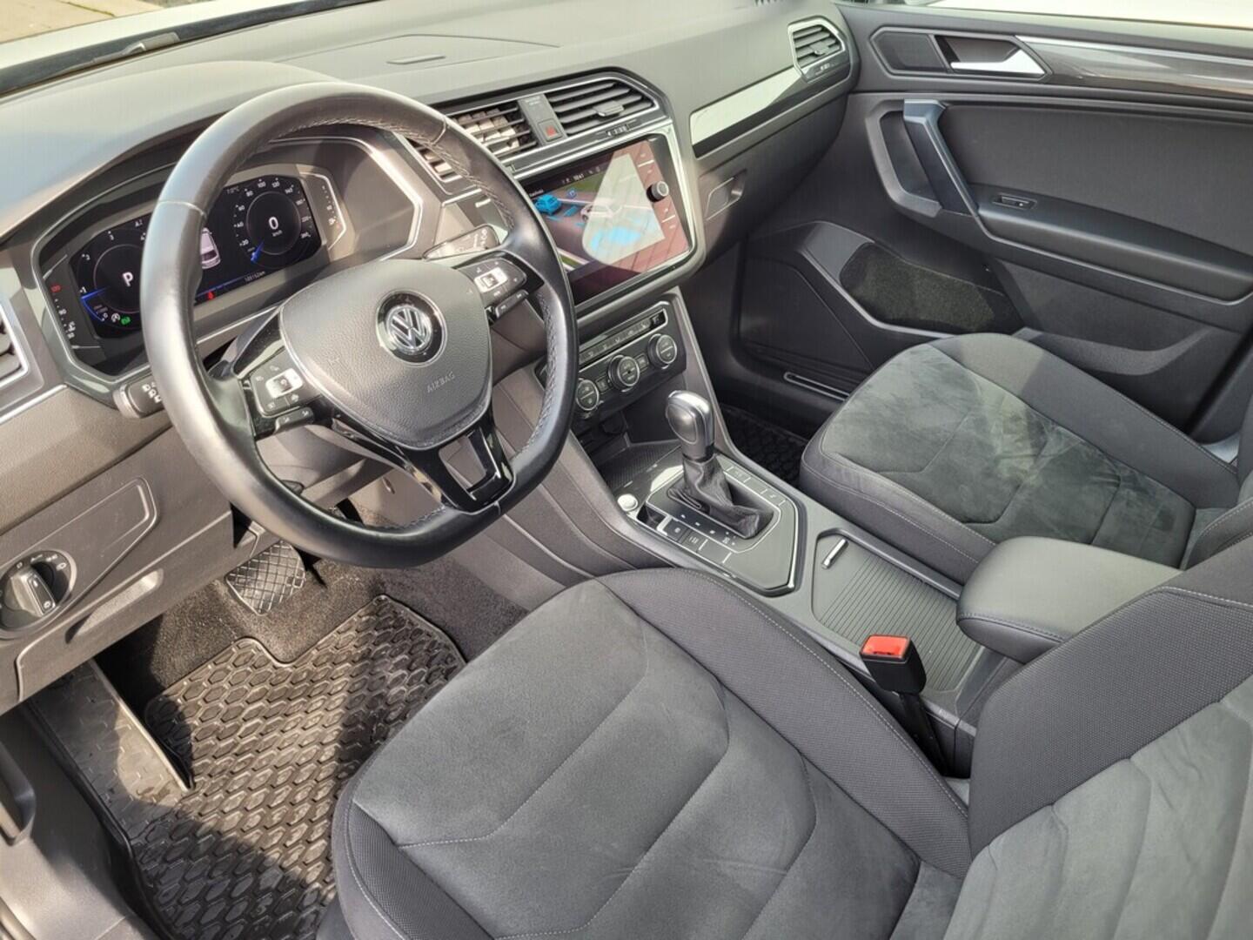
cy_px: 470
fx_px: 941
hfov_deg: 67.3
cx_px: 626
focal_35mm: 26
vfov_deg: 53.1
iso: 50
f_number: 1.8
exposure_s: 1/100
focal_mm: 5.4
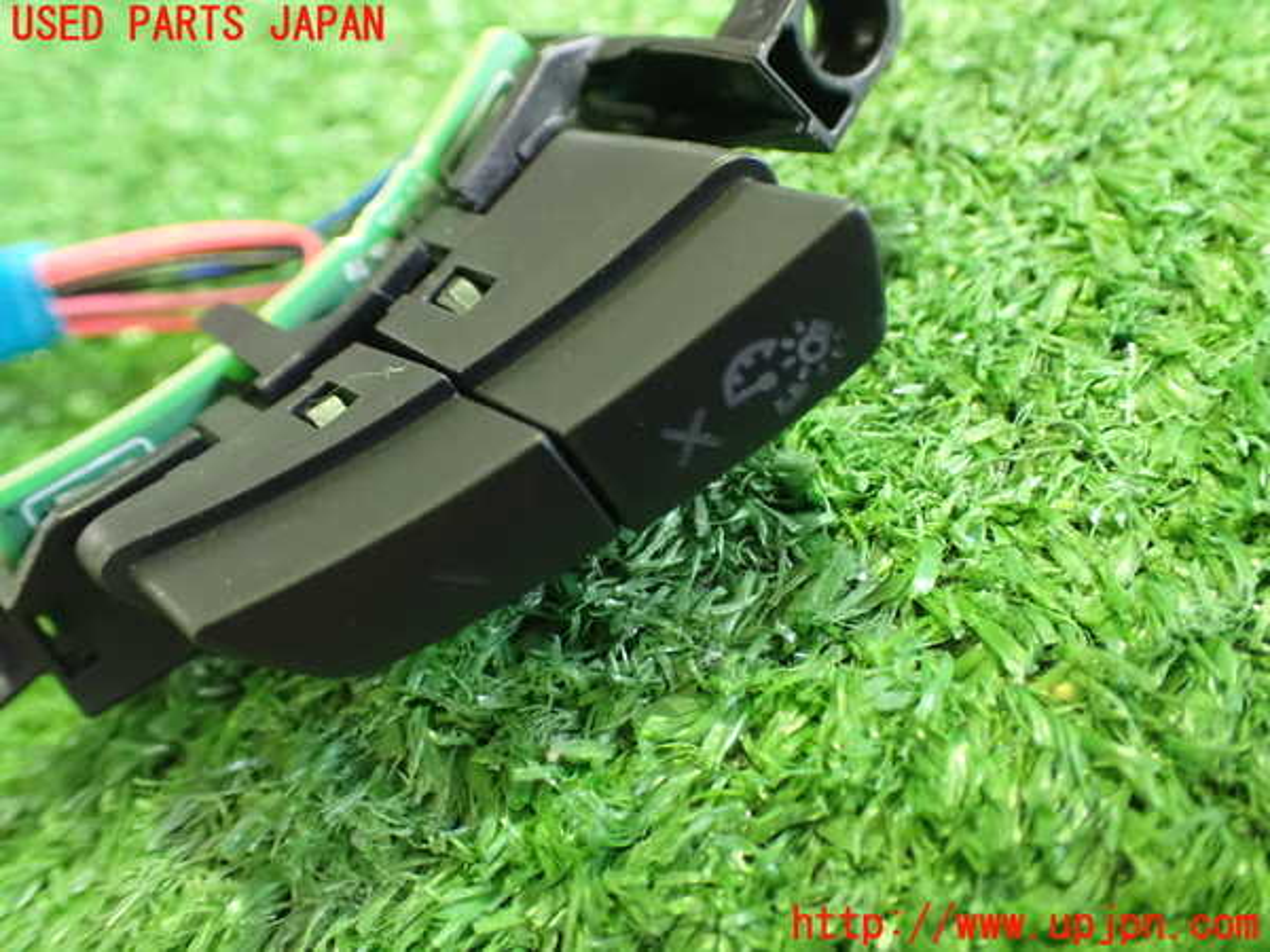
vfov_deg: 39.7
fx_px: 1321
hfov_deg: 51.4
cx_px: 635
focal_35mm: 36
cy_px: 476
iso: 1600
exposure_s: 1/40
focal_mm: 6.37
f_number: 2.5
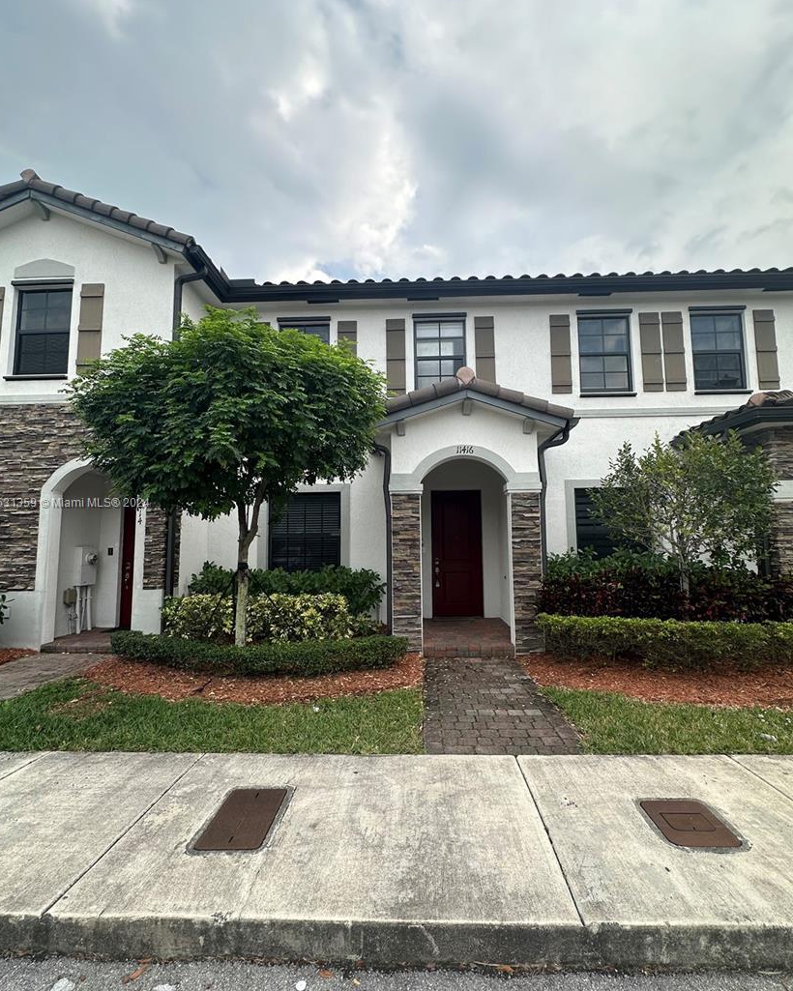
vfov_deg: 93.1
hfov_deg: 80.4
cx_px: 408
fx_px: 469
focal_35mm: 16
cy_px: 504
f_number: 2.2
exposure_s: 1/259
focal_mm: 2.22
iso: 40
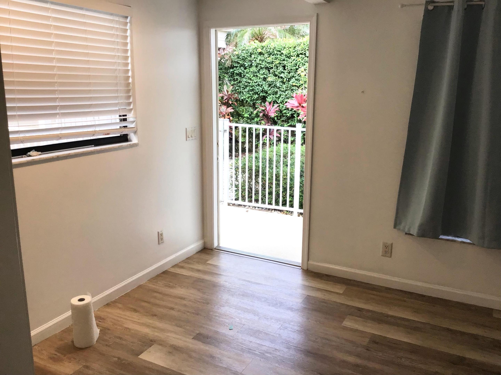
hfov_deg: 58.4
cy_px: 188
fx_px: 449
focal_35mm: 31
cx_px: 250
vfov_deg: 45.4
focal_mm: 3.3
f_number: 2.4
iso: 40
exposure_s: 1/120
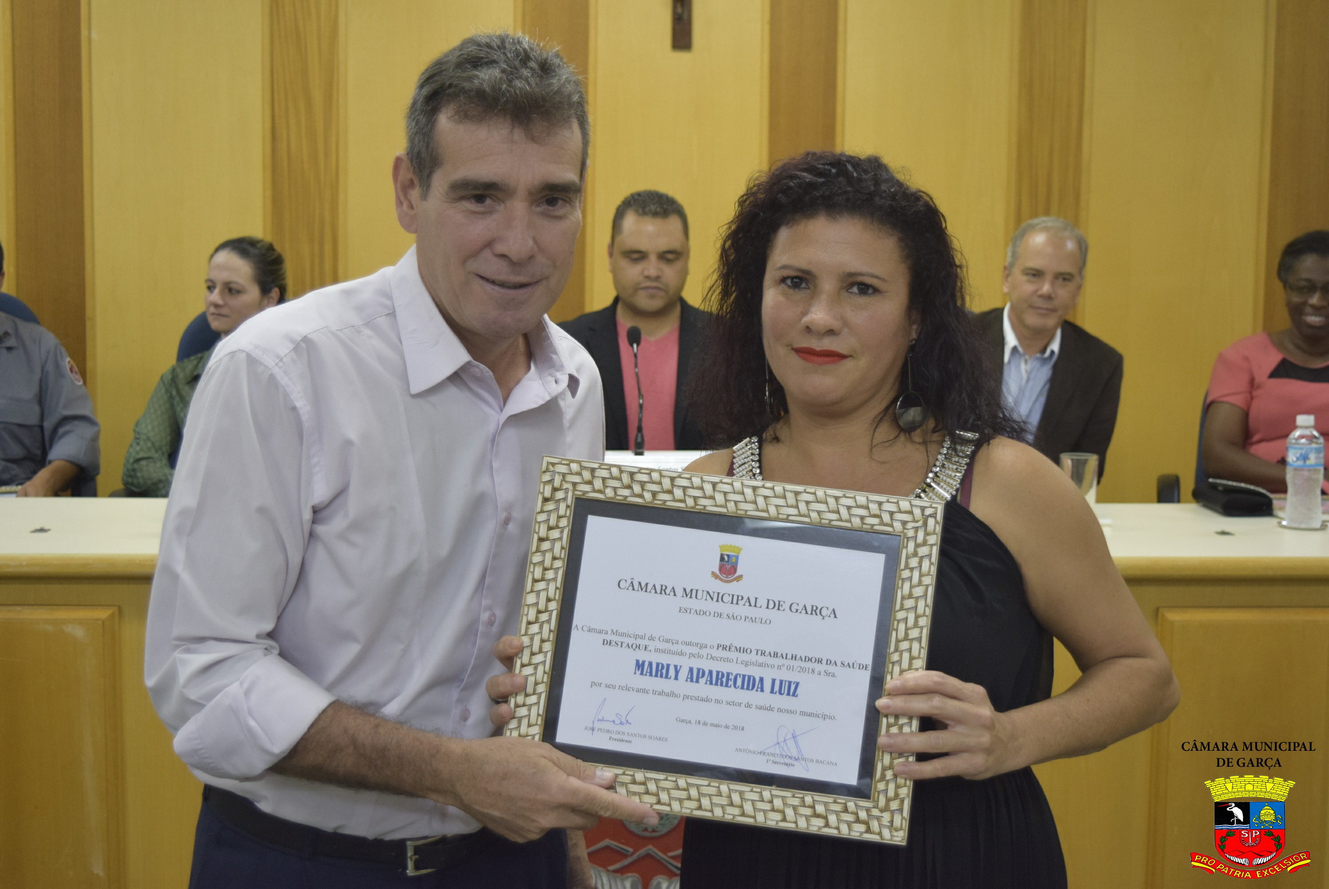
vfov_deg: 26.5
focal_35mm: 51
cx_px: 664
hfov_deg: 38.9
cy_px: 444
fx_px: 1884
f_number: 4.5
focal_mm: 34
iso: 1100
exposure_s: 1/125
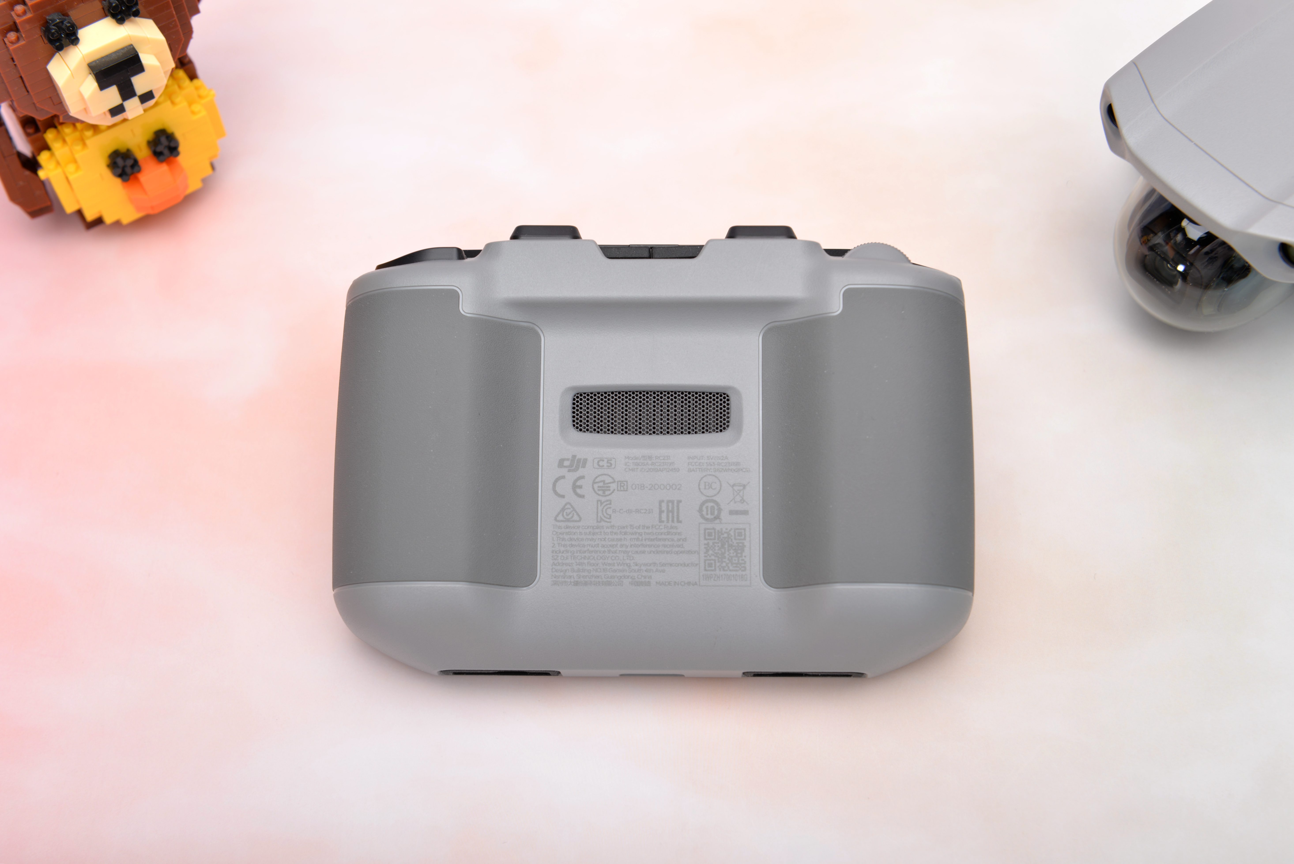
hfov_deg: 41.1
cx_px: 647
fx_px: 1726
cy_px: 432
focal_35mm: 48
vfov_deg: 28.1
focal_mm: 48
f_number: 8
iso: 100
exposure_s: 1/160
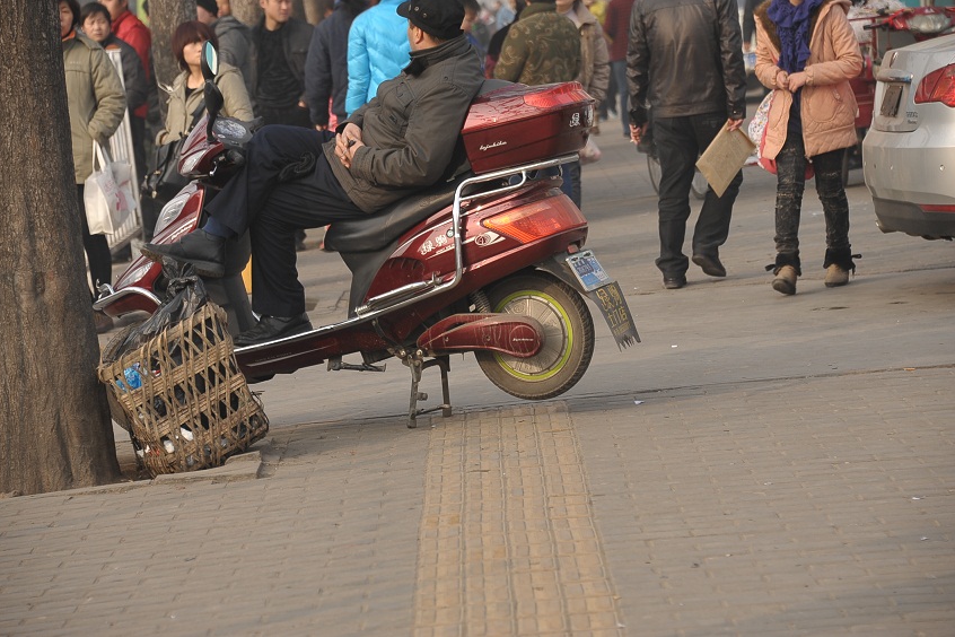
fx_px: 4005
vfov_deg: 9.1
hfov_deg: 13.6
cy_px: 318
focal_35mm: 151
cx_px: 480
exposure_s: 1/160
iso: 200
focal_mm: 150
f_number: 6.3
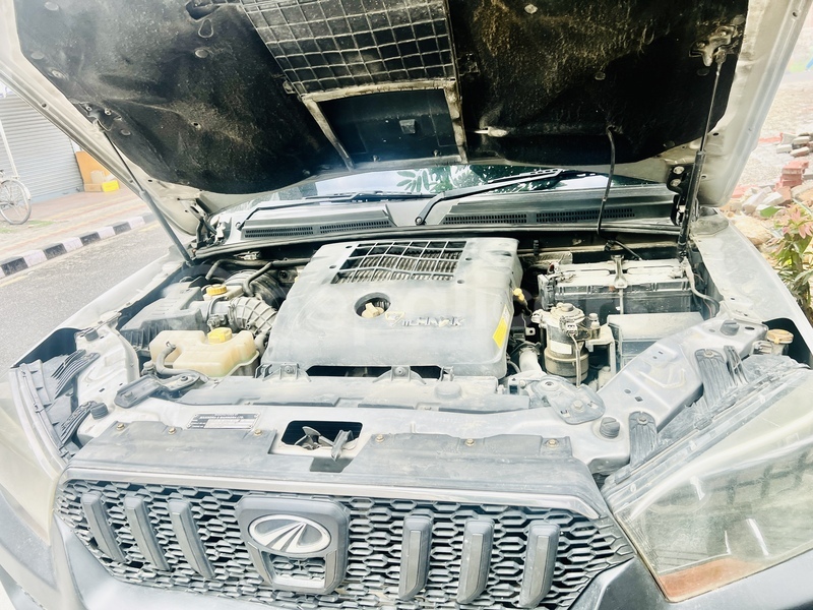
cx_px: 406
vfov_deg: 53.1
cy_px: 305
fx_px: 611
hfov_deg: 67.3
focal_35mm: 26
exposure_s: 1/122
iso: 32
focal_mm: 5.7
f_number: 1.5
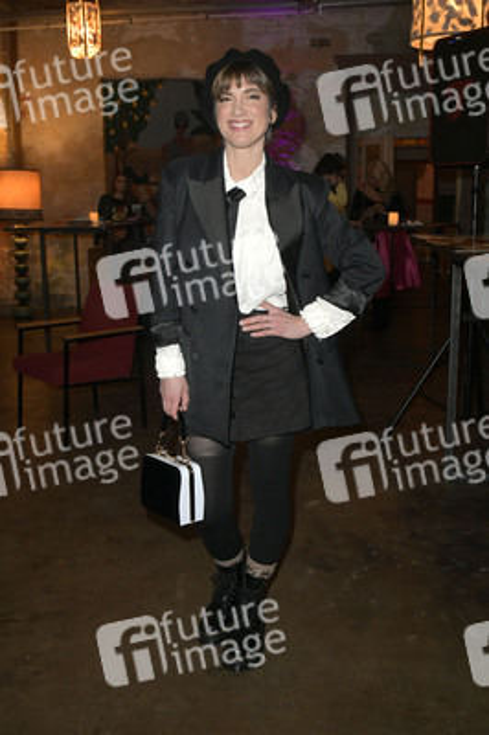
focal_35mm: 38
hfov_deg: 35.0
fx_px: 776
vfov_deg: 50.7
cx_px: 244
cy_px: 368
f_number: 6.3
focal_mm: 38
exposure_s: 1/200
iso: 2000
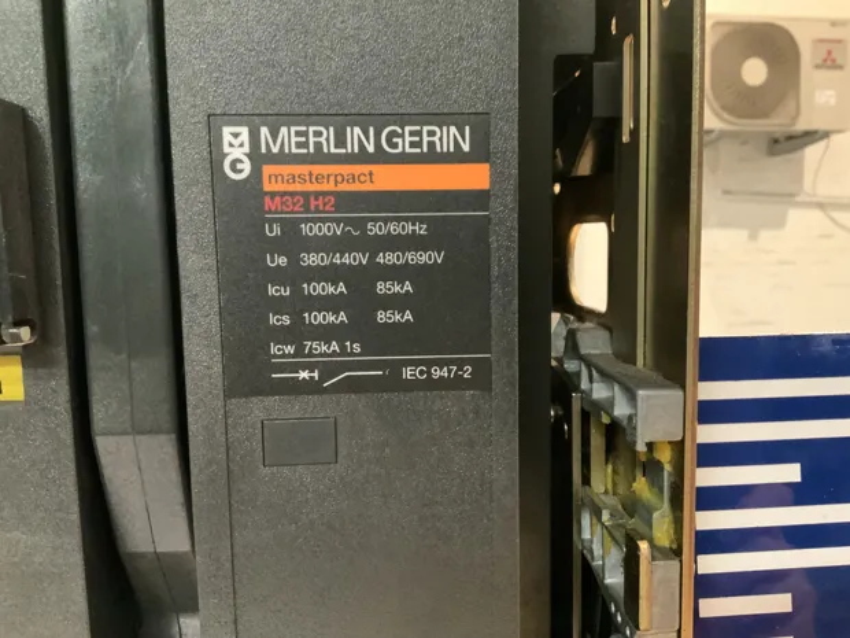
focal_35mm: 29
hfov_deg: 61.7
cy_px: 319
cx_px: 425
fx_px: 712
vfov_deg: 48.2
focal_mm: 3
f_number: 1.8
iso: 500
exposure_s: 1/25
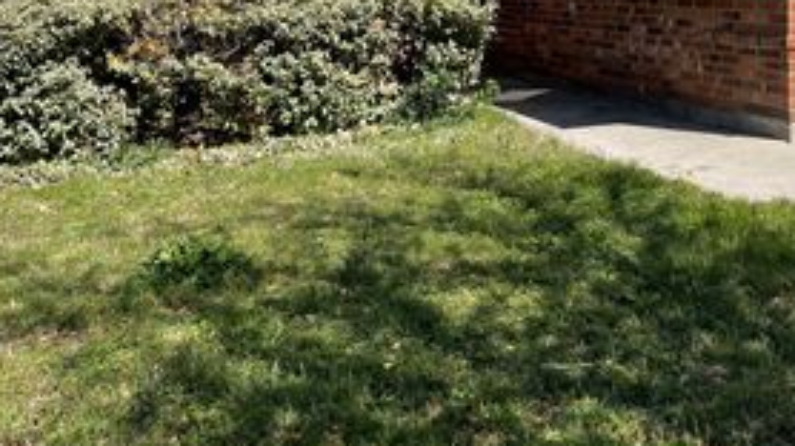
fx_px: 1032
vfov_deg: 23.1
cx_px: 503
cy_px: -27
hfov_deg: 41.8
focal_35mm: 49
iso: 32
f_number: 1.6
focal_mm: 5.1
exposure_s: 1/3086
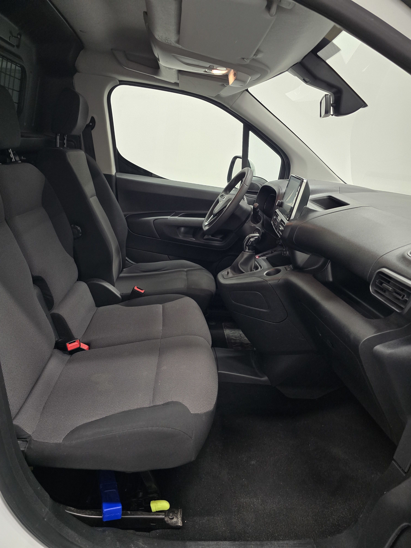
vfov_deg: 73.9
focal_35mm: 23
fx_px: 364
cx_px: 206
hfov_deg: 58.9
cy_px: 274
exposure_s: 1/100
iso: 640
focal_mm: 6.3
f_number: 1.7
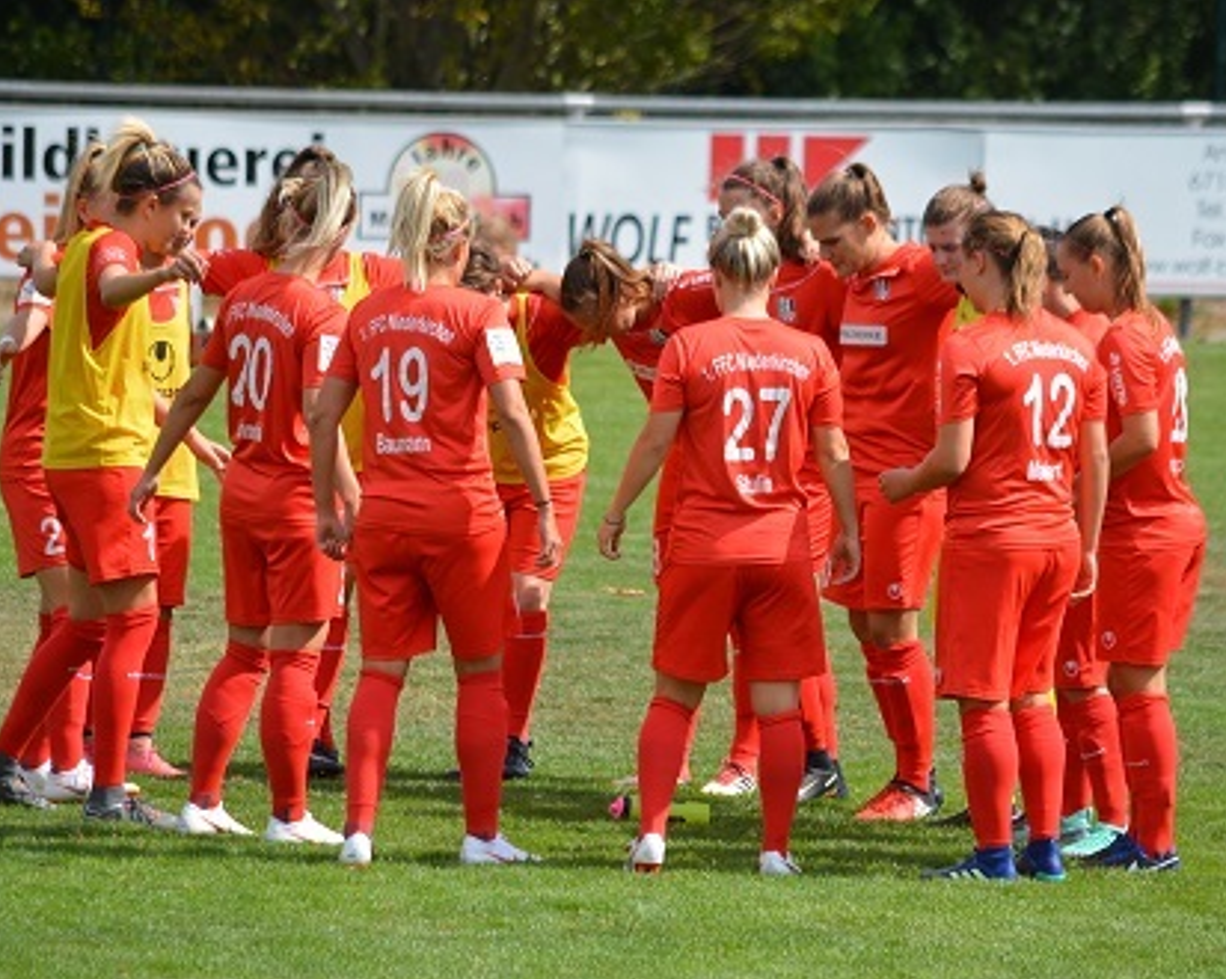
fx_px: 14834
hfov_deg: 4.7
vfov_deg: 3.8
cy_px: 491
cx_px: 564
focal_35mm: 409
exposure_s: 1/1600
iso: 400
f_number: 6.3
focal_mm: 240
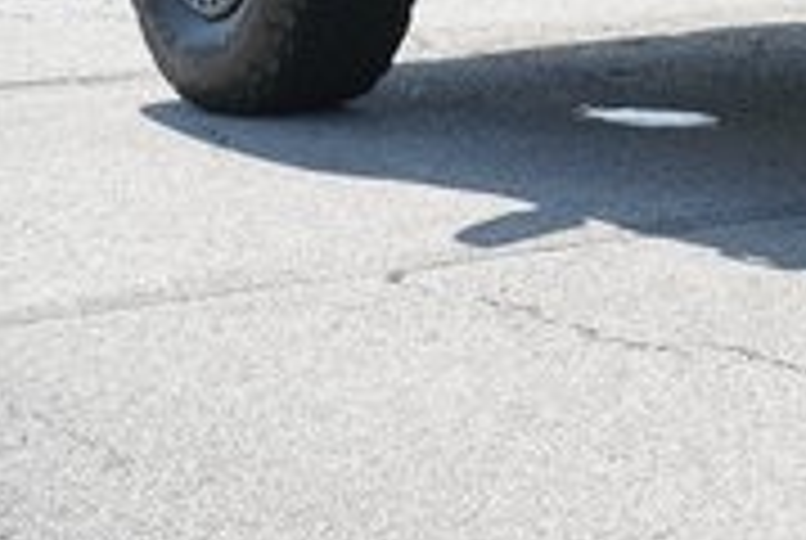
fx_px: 5360
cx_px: 1432
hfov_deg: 8.3
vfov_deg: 5.7
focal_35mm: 239
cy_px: -385
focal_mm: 67
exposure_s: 1/125
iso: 100
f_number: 9
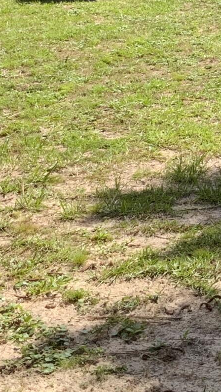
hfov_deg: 9.7
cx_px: 390
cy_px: -22
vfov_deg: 17.5
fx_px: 1240
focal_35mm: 119
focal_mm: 3
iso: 16
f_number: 1.8
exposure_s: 1/997
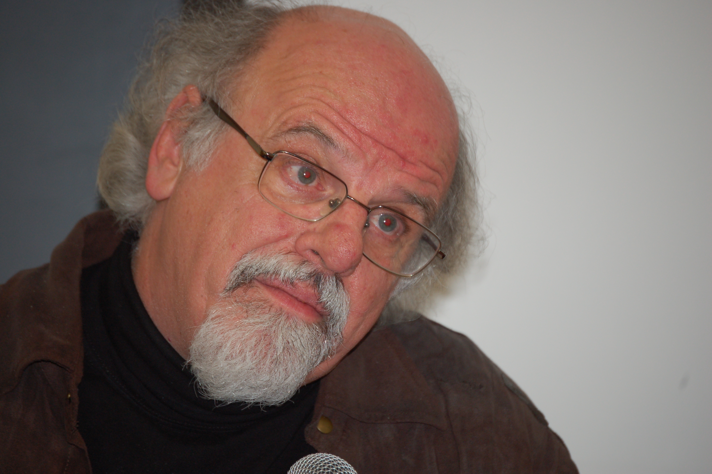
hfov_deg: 8.9
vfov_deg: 5.9
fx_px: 4594
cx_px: 356
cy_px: 237
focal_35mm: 232
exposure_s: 1/60
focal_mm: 155
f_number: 5.3
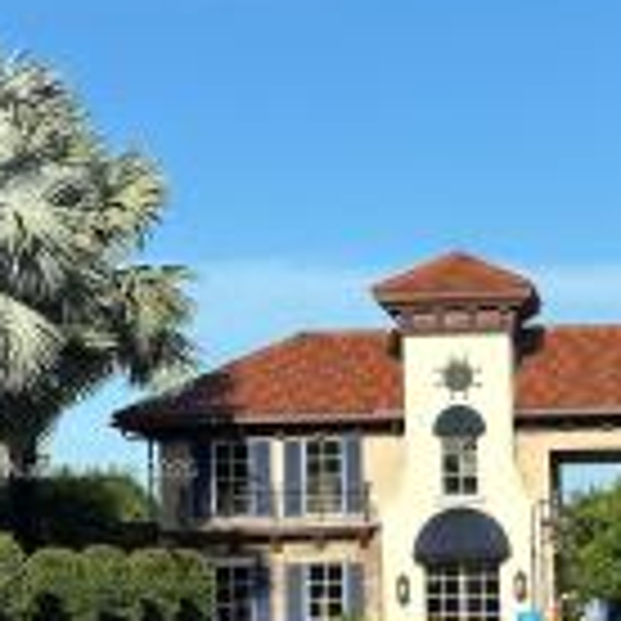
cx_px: 738
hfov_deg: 13.8
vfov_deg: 14.1
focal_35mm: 123
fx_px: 2496
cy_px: 472
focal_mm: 6.86
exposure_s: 1/3257
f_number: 1.78
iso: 64
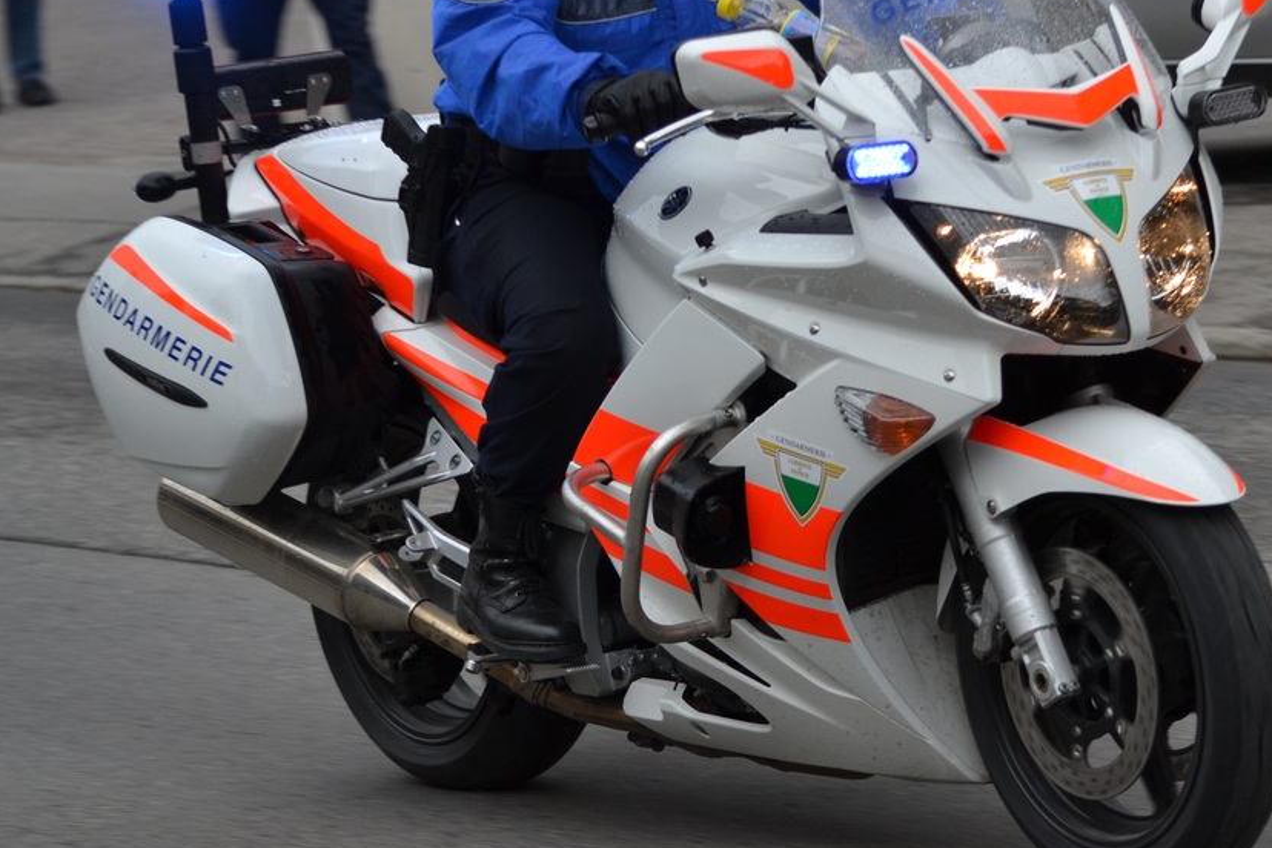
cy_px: 399
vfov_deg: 7.4
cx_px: 896
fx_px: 6526
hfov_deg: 11.1
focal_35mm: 185
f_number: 4.5
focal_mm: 85
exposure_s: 1/500
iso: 450
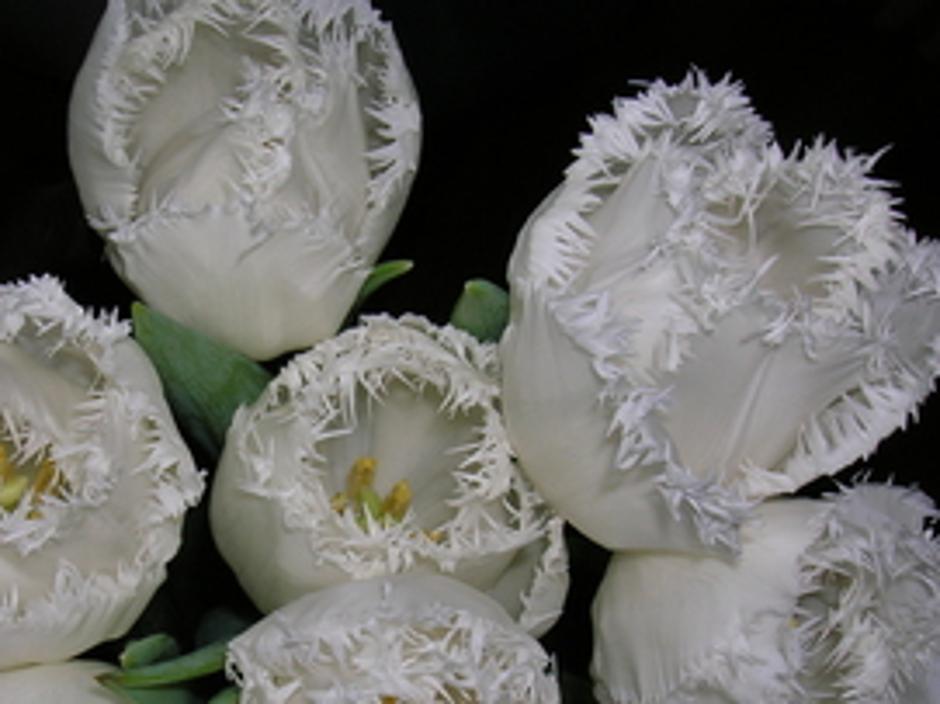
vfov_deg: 23.0
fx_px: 1710
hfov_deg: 30.6
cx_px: 330
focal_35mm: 63
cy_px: 536
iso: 50
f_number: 5
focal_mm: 6.4
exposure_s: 1/60.1
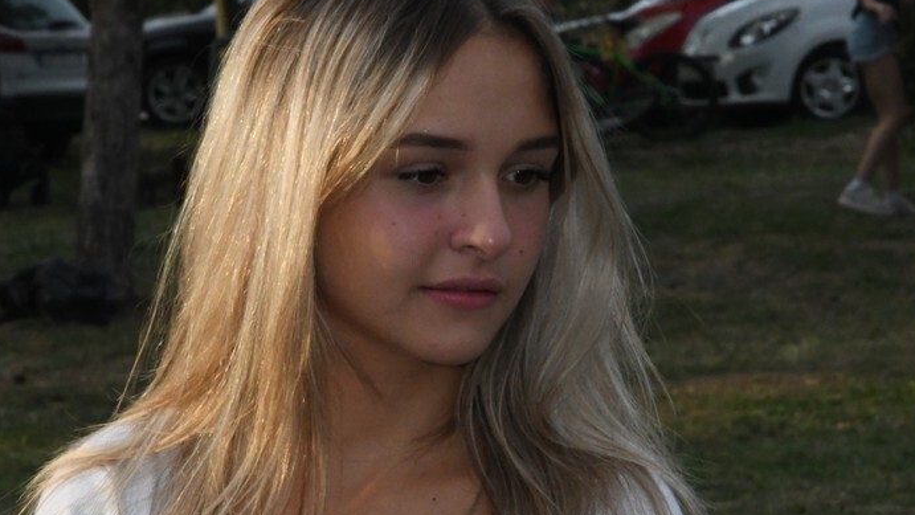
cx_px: 445
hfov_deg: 5.1
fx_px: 10192
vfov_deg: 2.9
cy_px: 277
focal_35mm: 420
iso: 6400
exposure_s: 1/250
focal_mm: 220
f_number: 32
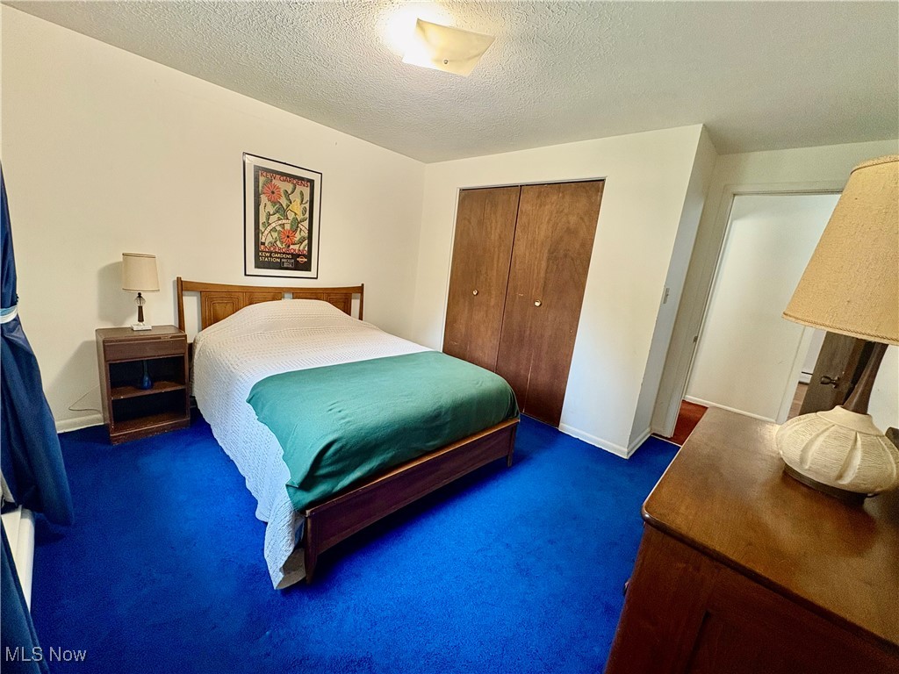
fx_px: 364
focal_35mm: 14
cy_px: 337
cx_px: 450
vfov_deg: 85.7
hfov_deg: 102.1
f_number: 2.2
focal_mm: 2.22
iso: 200
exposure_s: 1/60
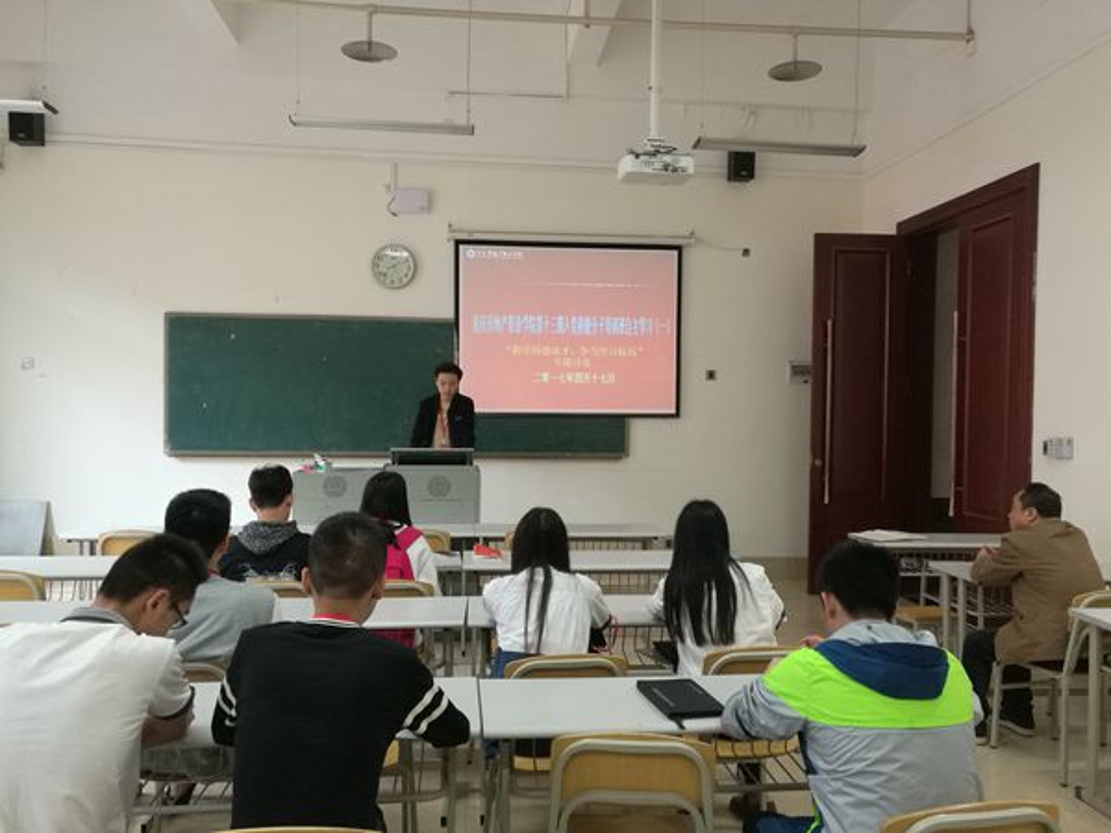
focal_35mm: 27
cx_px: 556
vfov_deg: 51.4
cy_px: 416
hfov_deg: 65.3
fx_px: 867
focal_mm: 4.04
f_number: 2
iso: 250
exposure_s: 1/33.3
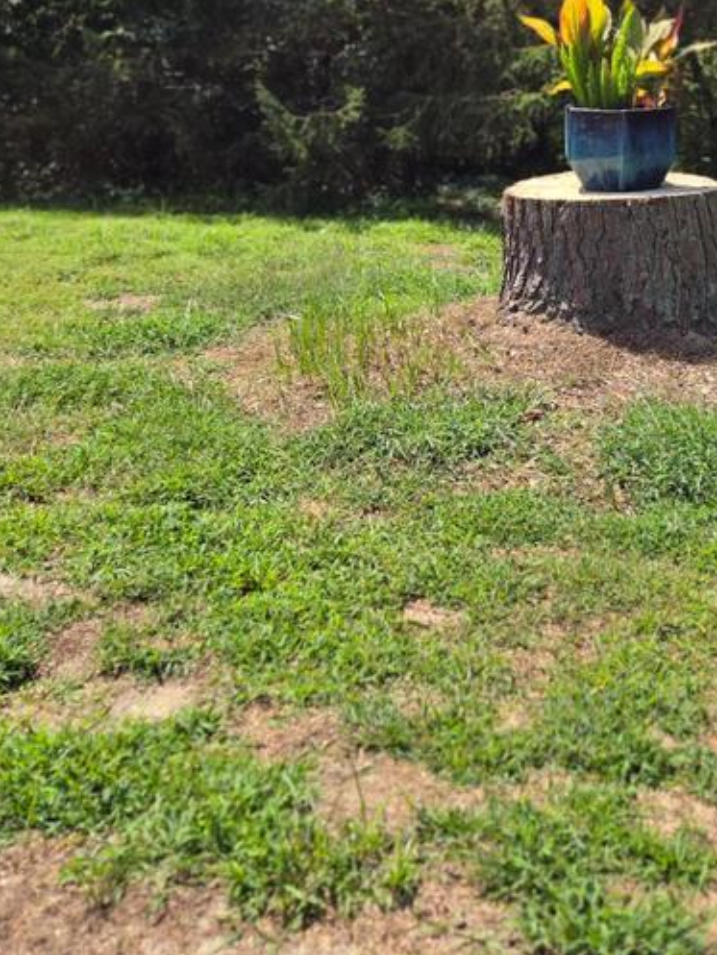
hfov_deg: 28.2
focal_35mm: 50
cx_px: 615
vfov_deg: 36.1
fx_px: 1380
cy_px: 111
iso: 25
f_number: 1.8
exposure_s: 1/1829
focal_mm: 5.4
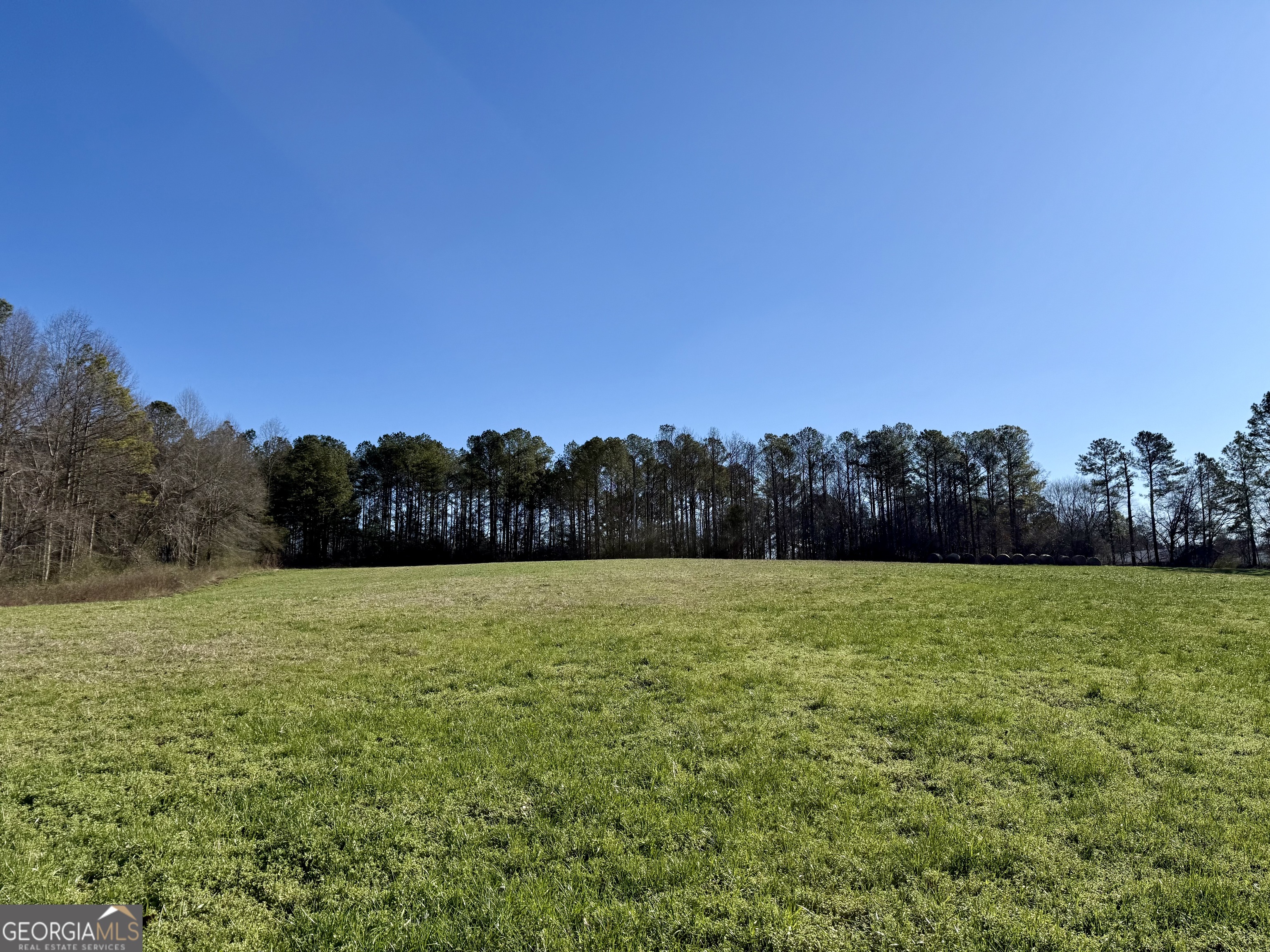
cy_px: 476
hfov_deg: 71.6
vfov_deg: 56.8
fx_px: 881
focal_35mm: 24
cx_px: 635
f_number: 1.78
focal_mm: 6.76
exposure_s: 1/6173
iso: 80
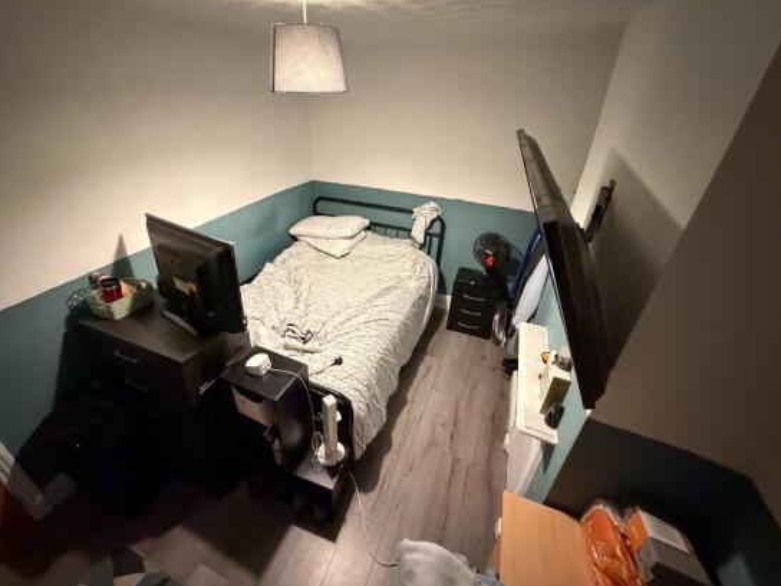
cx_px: 371
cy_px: 278
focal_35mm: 15
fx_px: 338
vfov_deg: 81.7
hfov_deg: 98.1
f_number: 2.2
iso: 1250
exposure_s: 1/50
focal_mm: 2.22
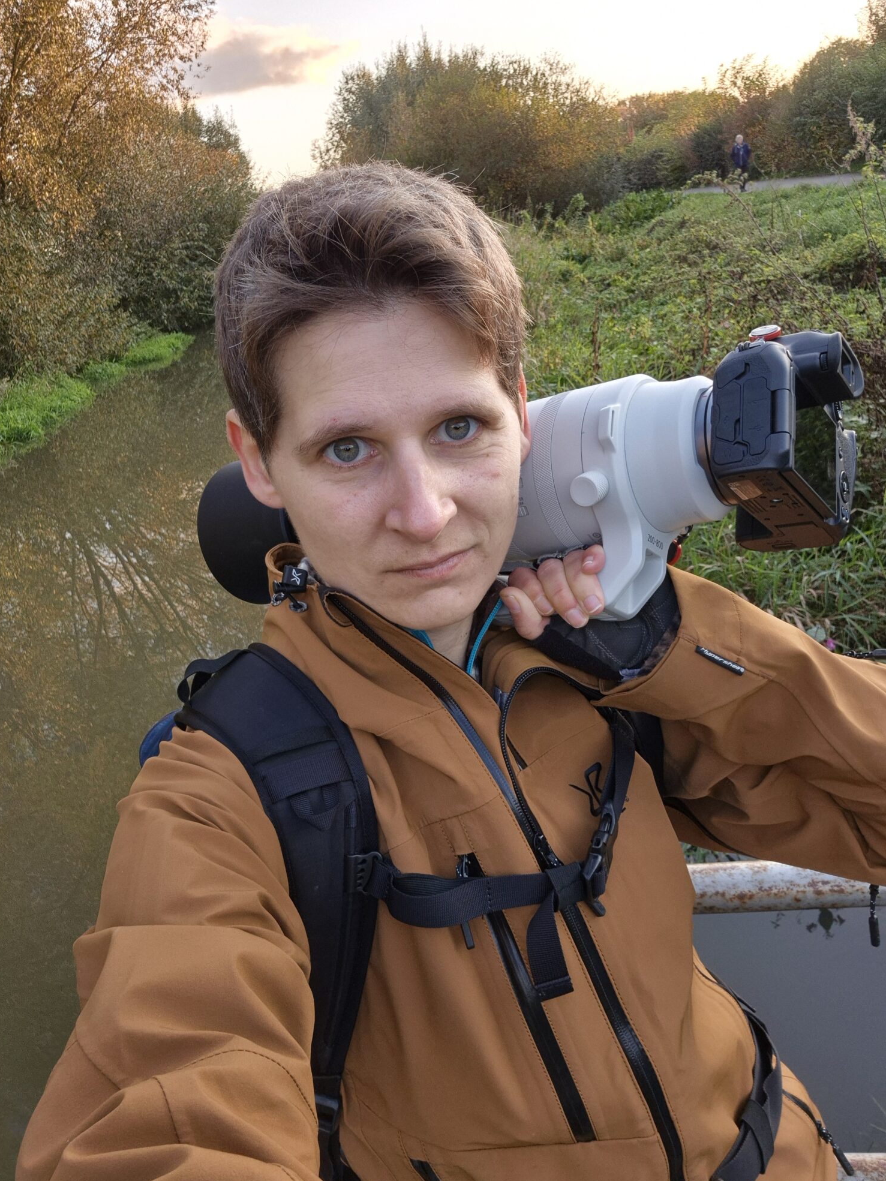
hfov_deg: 53.1
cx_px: 444
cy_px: 613
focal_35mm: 26
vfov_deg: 67.3
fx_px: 887
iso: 80
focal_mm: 3.3
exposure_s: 1/100
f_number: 2.2
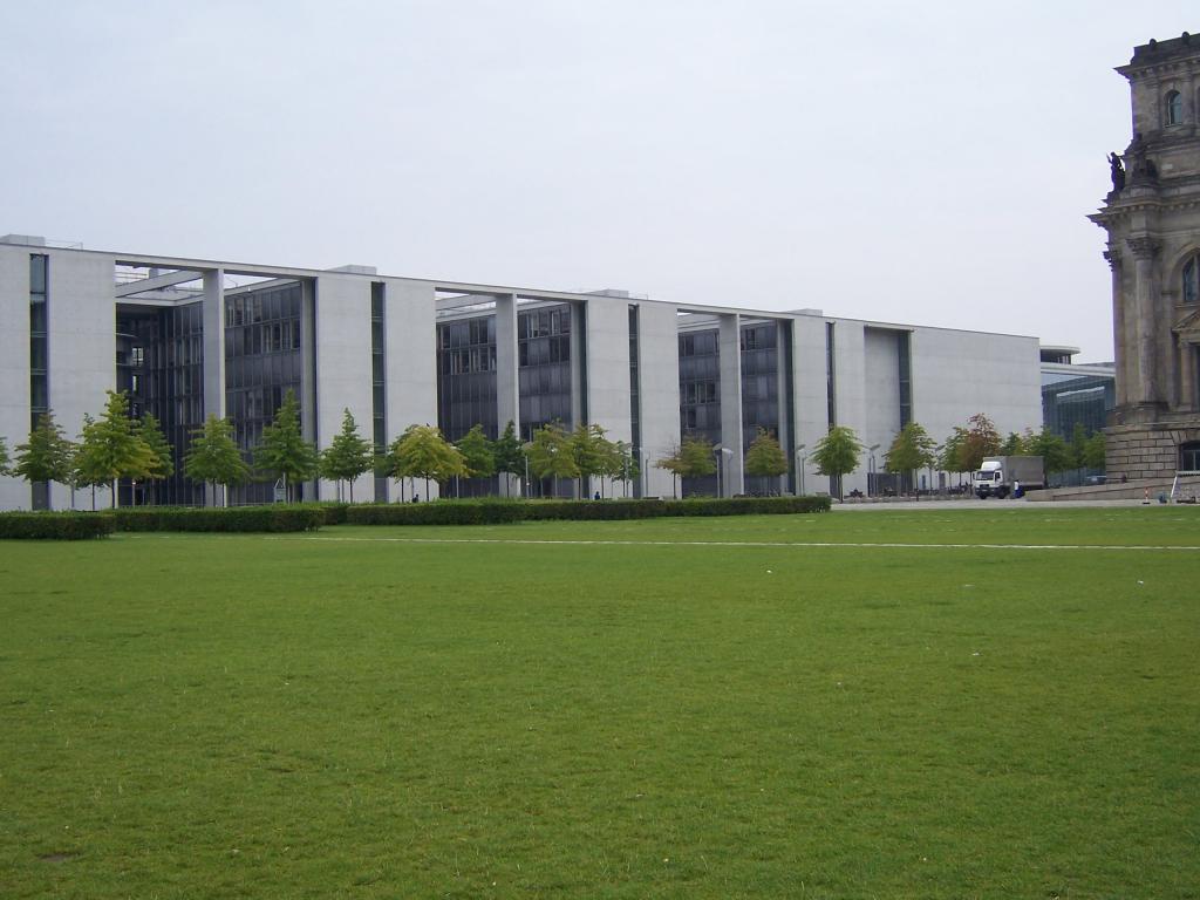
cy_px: 450
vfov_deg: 32.9
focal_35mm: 44
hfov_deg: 42.9
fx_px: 1525
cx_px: 600
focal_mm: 7.3
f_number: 3.3
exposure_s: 1/500
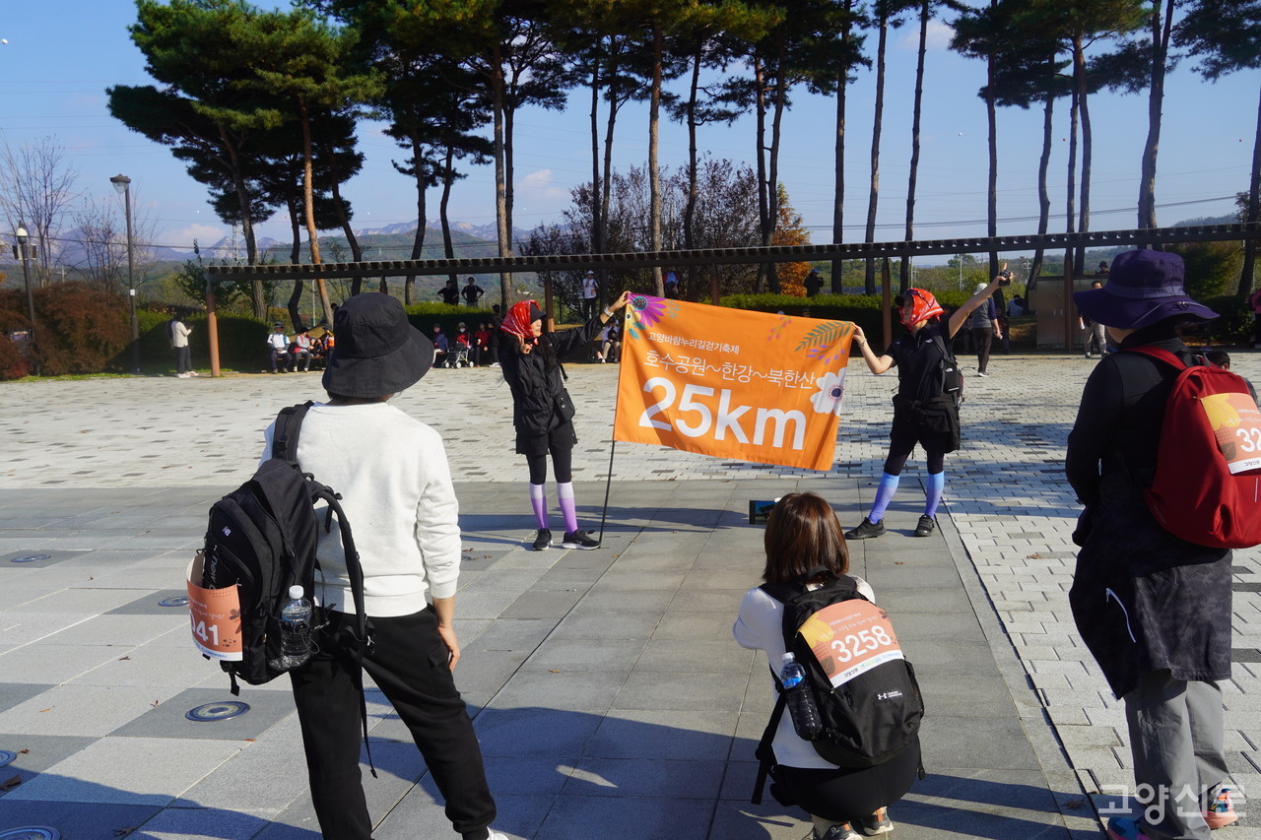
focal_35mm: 34
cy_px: 420
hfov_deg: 55.1
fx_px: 1208
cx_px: 630
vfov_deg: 38.4
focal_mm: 23
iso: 100
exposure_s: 1/160
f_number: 10
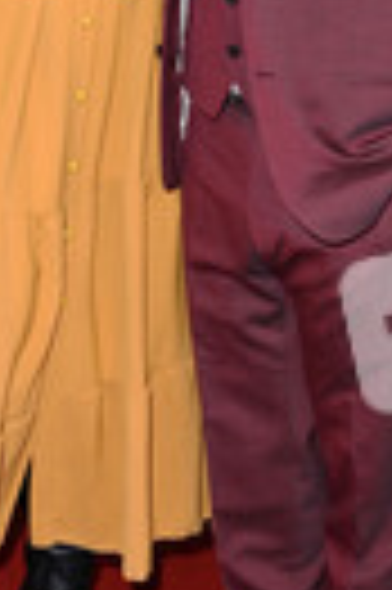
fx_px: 2096
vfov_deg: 15.9
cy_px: 81
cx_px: 162
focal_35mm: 128
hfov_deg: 10.7
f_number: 5.6
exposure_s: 1/250
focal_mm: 42
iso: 800
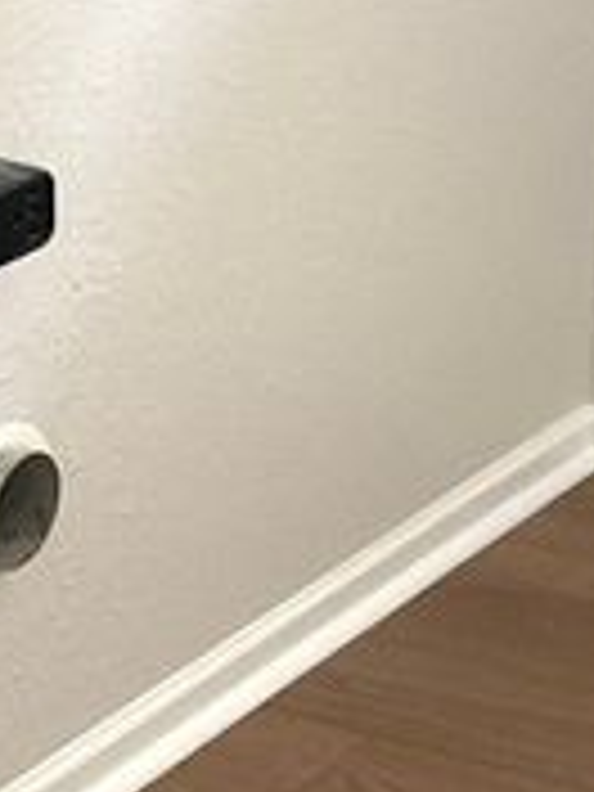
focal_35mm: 143
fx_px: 3272
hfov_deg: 10.0
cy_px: 52
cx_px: 972
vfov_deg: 13.7
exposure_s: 1/60
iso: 100
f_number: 1.8
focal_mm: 3
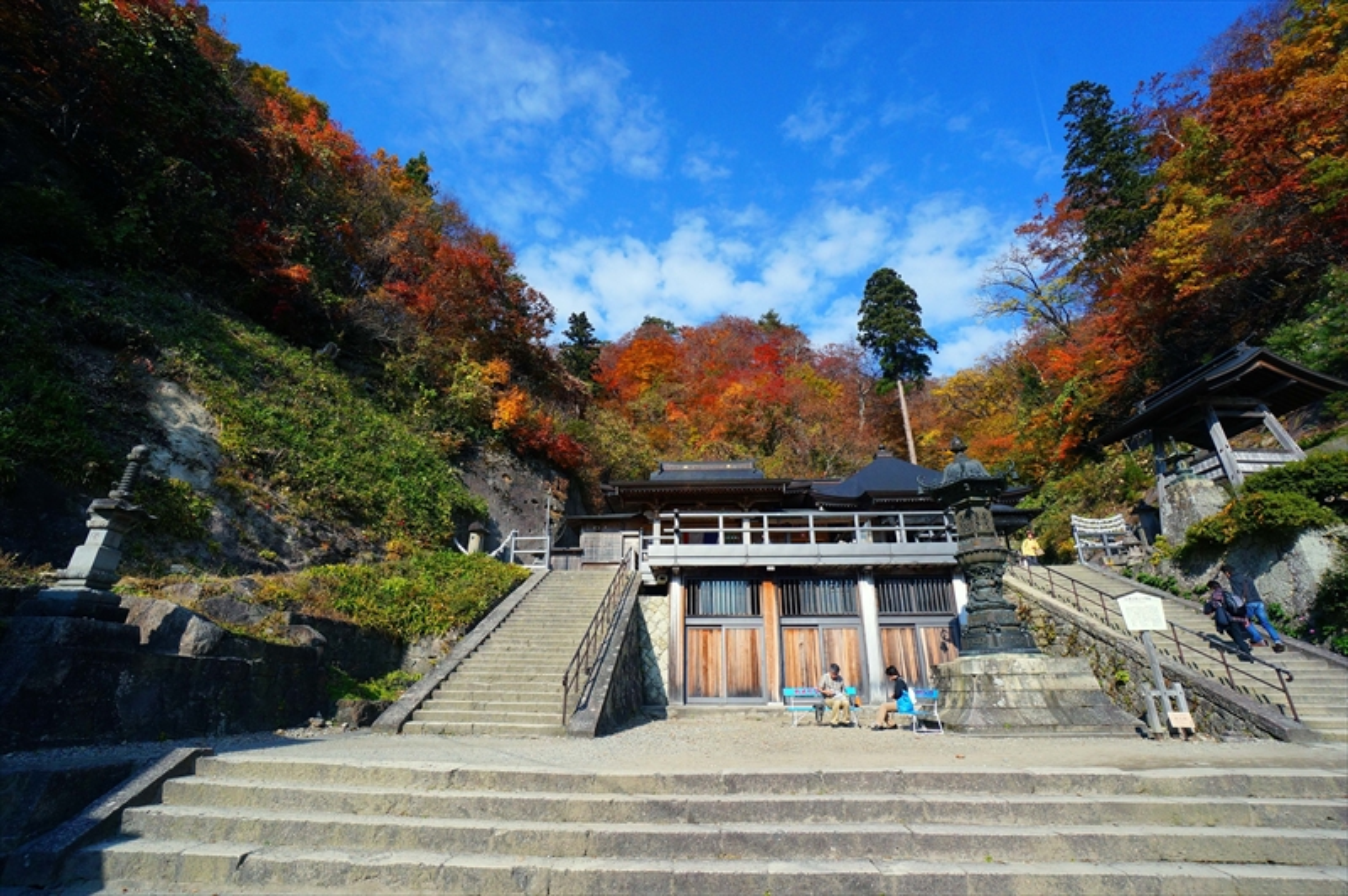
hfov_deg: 100.4
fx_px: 561
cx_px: 674
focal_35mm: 15
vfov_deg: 77.2
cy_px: 448
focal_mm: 10
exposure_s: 1/800
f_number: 9
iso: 400
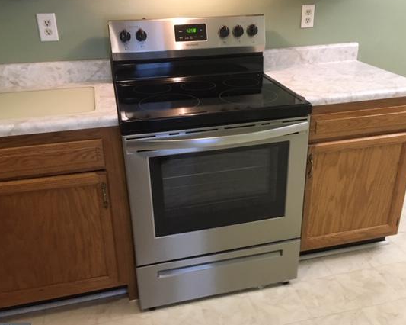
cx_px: 216
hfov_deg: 52.8
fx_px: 408
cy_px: 159
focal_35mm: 34
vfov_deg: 43.3
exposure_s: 1/30
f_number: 2.2
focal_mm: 4.15
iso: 200
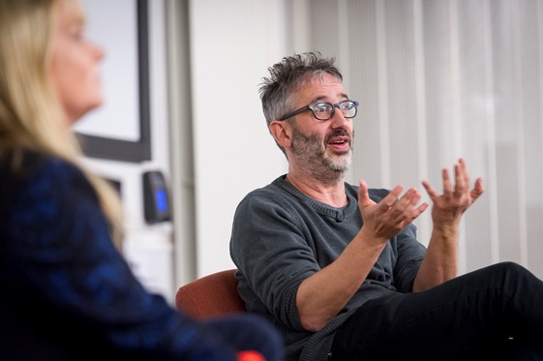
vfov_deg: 8.8
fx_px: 2336
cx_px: 272
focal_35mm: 155
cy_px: 180
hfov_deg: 13.3
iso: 5000
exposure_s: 1/200
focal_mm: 155
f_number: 2.8
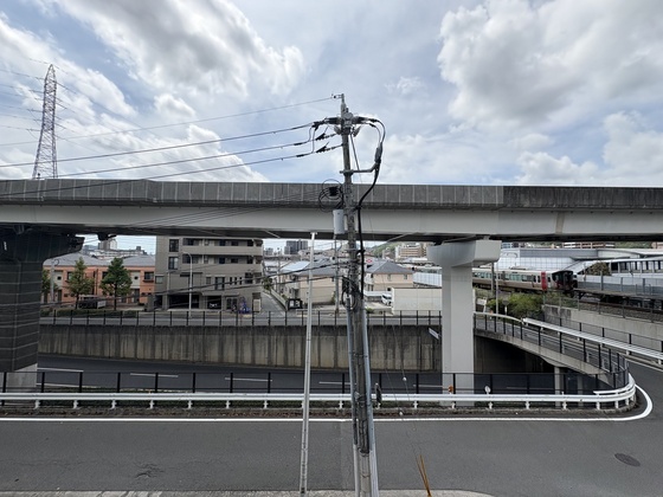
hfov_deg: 102.1
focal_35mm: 14
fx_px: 268
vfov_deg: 85.7
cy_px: 248
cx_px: 332
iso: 64
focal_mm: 2.22
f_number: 2.2
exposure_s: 1/2083
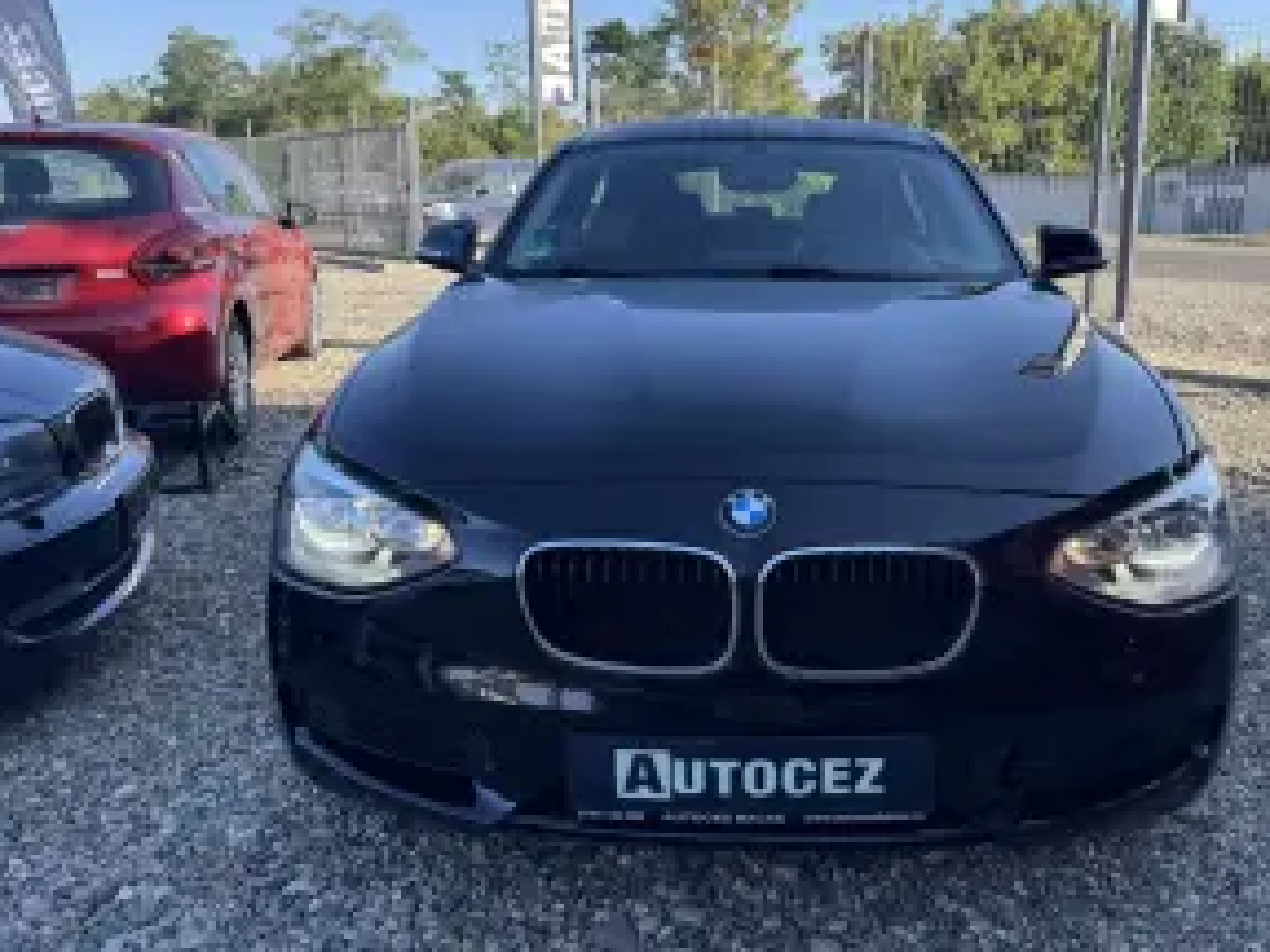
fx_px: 1101
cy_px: 419
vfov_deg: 46.7
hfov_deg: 59.8
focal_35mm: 30
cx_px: 714
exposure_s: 1/995
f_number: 1.78
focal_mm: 6.76
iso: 80
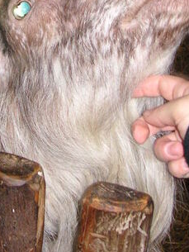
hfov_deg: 15.2
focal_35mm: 97
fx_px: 706
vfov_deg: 19.1
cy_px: -47
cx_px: 54
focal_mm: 6.1
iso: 160
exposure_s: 1/45
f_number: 2.8
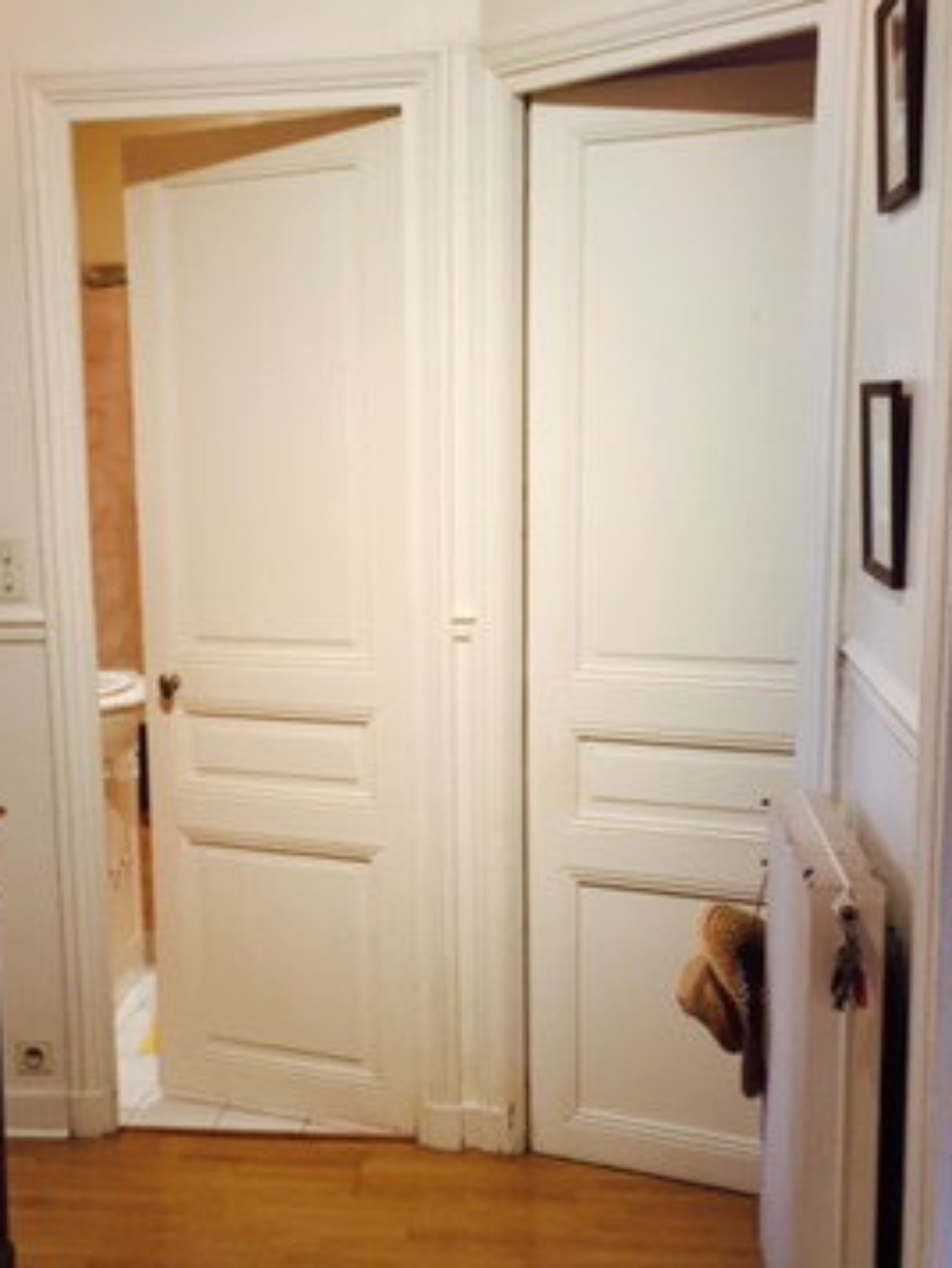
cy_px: 842
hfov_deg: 27.8
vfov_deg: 36.4
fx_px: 1906
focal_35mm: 52
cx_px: 291
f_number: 2.2
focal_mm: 4.15
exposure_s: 1/30
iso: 125
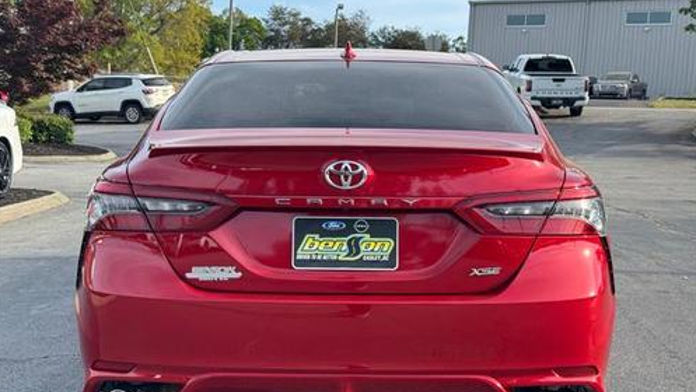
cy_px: 238
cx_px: 346
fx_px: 978
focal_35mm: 53
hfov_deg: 39.2
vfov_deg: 22.6
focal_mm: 6.76
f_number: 1.78
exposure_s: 1/939
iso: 64
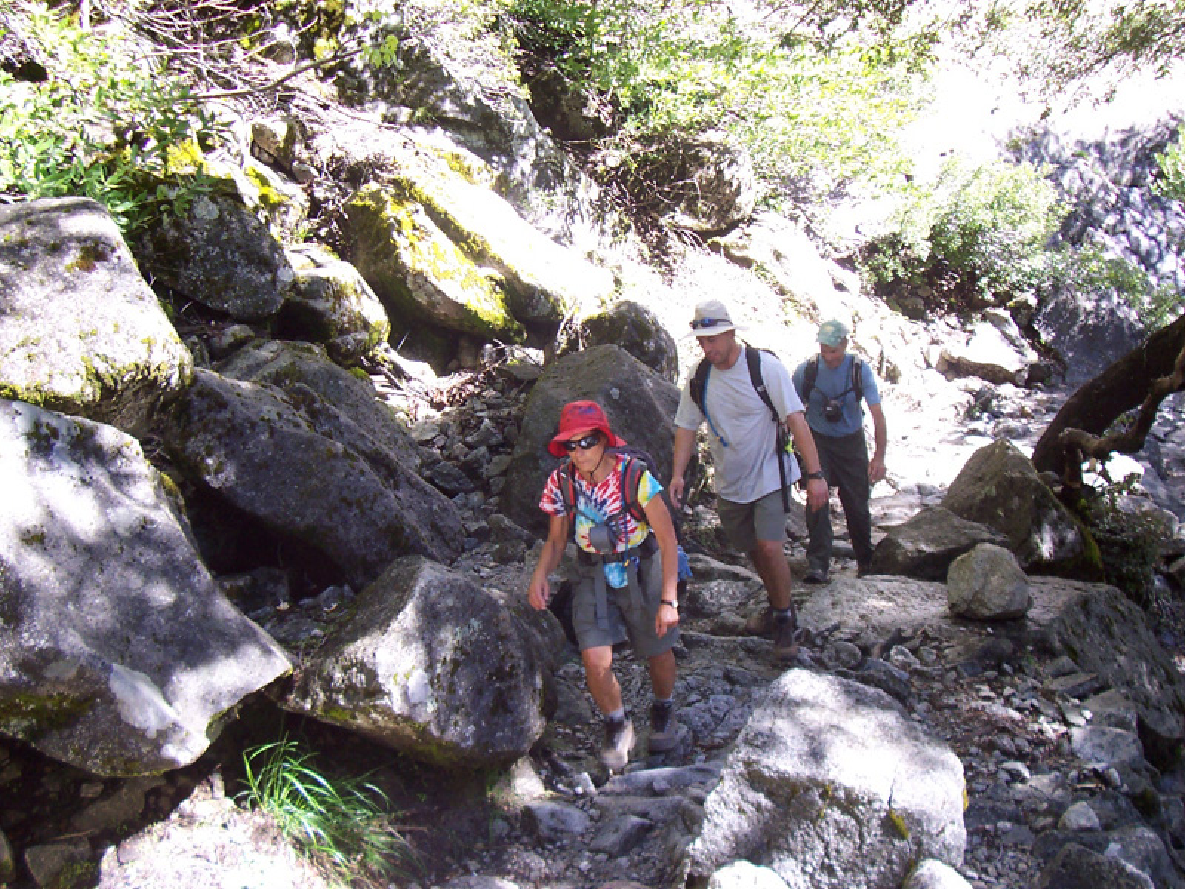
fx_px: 1267
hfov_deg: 50.1
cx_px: 592
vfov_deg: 38.7
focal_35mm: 37
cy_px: 444
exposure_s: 1/90
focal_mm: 5.6
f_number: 2.8
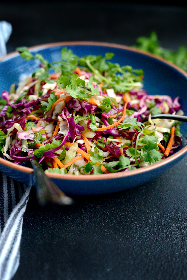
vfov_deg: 39.6
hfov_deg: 27.0
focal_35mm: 50
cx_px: 94
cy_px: 140
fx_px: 389
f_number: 3.2
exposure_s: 1/1600
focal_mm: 50
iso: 2500
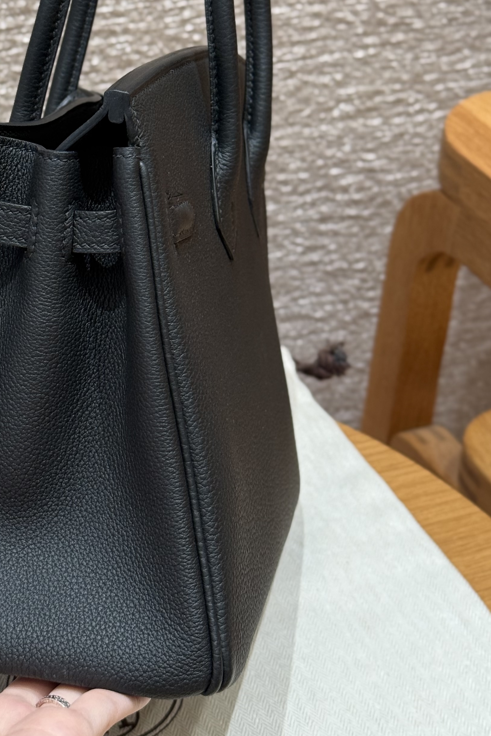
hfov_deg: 16.5
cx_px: 61
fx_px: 1677
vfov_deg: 24.6
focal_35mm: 82
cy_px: 219
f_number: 1.78
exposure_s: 1/50
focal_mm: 6.76
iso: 64
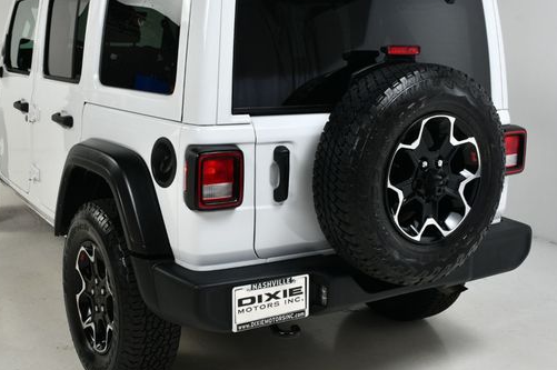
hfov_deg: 42.7
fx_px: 711
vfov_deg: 29.2
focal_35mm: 46
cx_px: 235
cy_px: 166
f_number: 13
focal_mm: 24
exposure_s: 1/160
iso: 100
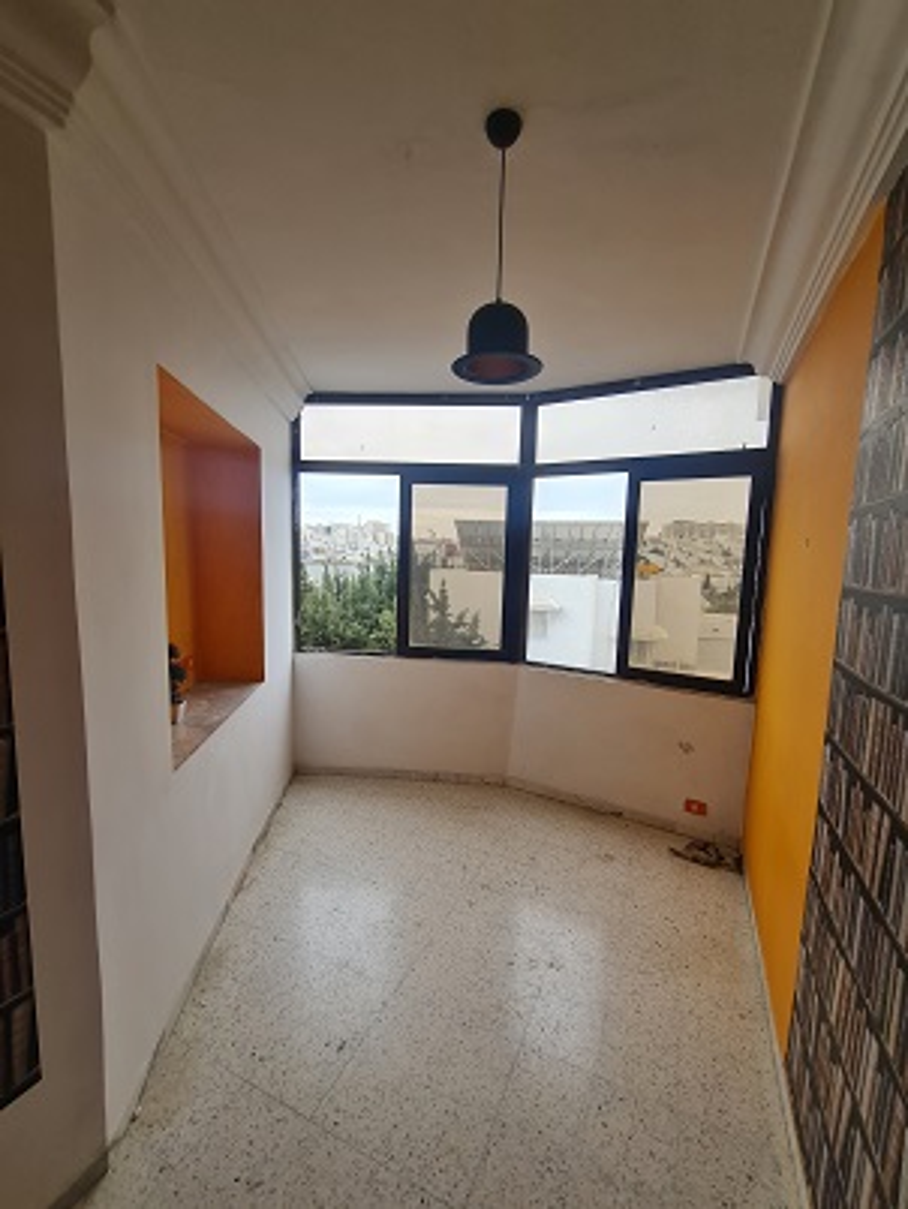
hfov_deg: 90.0
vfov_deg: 106.1
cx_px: 454
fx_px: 454
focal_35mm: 13
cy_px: 604
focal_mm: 2.2
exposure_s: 1/126
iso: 50
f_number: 2.2
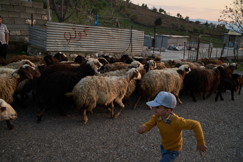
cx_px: 122
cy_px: 81
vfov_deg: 37.9
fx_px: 236
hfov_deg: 54.4
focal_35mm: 35
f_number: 3.5
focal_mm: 35
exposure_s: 1/400
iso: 500
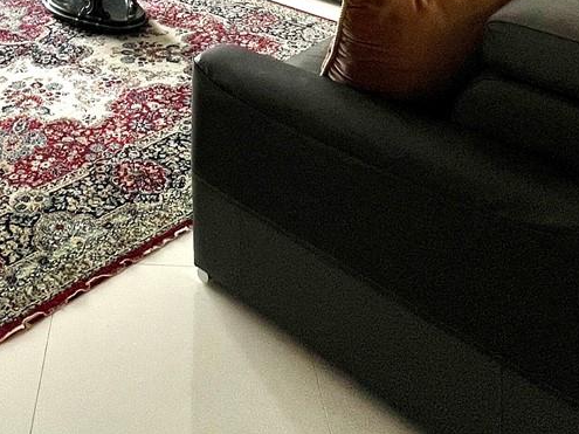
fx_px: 702
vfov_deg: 24.7
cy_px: -247
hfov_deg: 42.6
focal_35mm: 42
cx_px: 109
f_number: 1.8
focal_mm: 1.57
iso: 64
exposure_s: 1/120
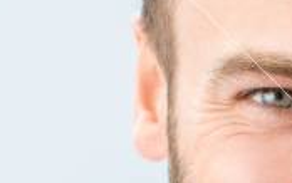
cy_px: 394
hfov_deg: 7.8
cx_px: 347
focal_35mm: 267
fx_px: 2126
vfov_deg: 4.8
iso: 200
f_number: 2.8
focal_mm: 35
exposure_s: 1/200
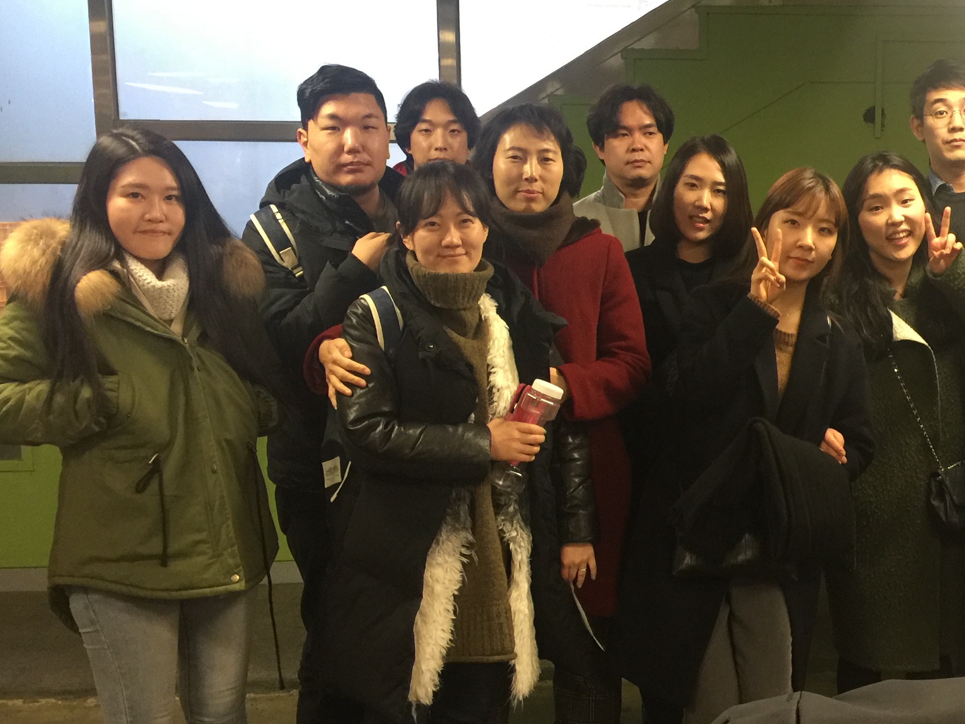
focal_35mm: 50
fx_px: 1394
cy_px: 389
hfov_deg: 37.0
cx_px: 757
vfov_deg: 29.1
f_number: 2.2
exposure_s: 1/15
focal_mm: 4.15
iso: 100
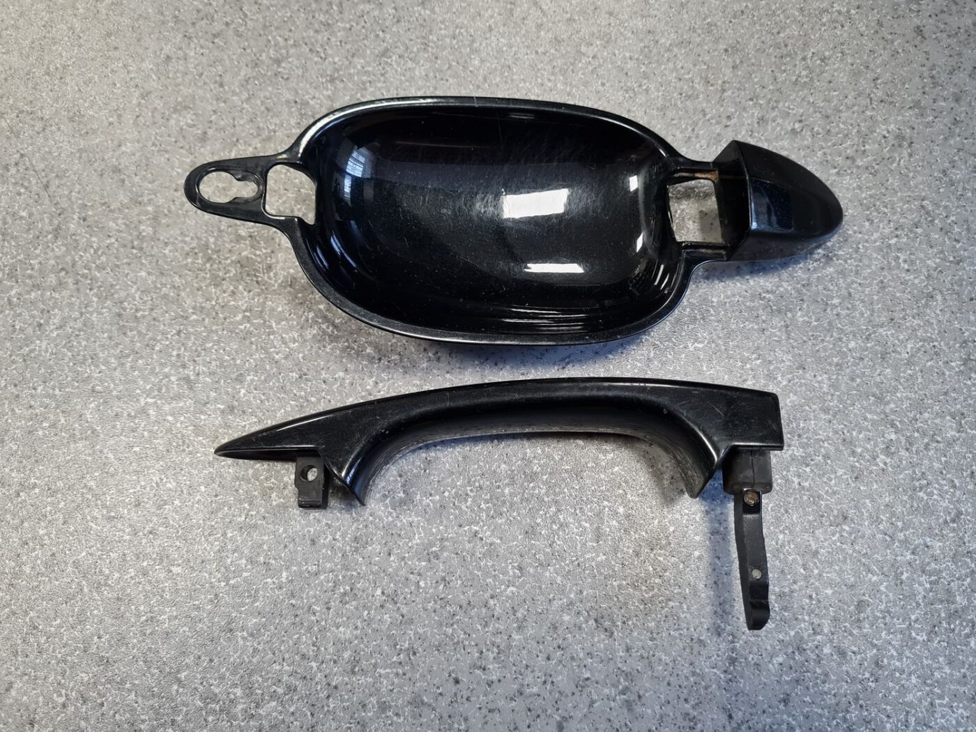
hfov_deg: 67.3
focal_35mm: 26
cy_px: 366
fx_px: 733
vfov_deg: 53.1
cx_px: 488
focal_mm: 5.4
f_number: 1.8
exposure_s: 1/50
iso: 160
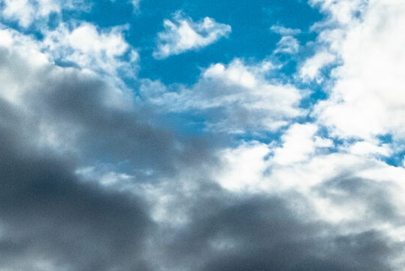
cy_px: 306
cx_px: -337
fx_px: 2229
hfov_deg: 9.8
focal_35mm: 198
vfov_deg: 6.9
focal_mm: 30.2
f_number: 8
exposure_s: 1/3200
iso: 800
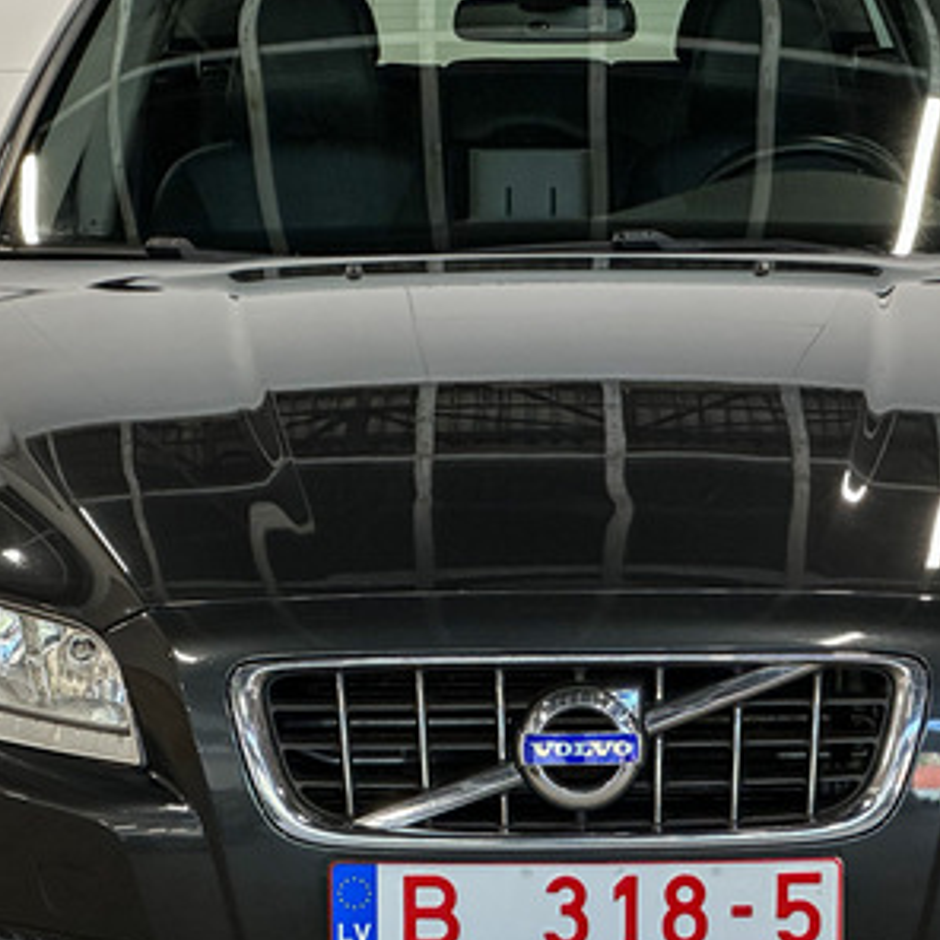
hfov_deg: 12.6
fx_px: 4240
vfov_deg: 12.7
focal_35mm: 138
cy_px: 426
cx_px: 543
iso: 125
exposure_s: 1/50
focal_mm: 9
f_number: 2.8
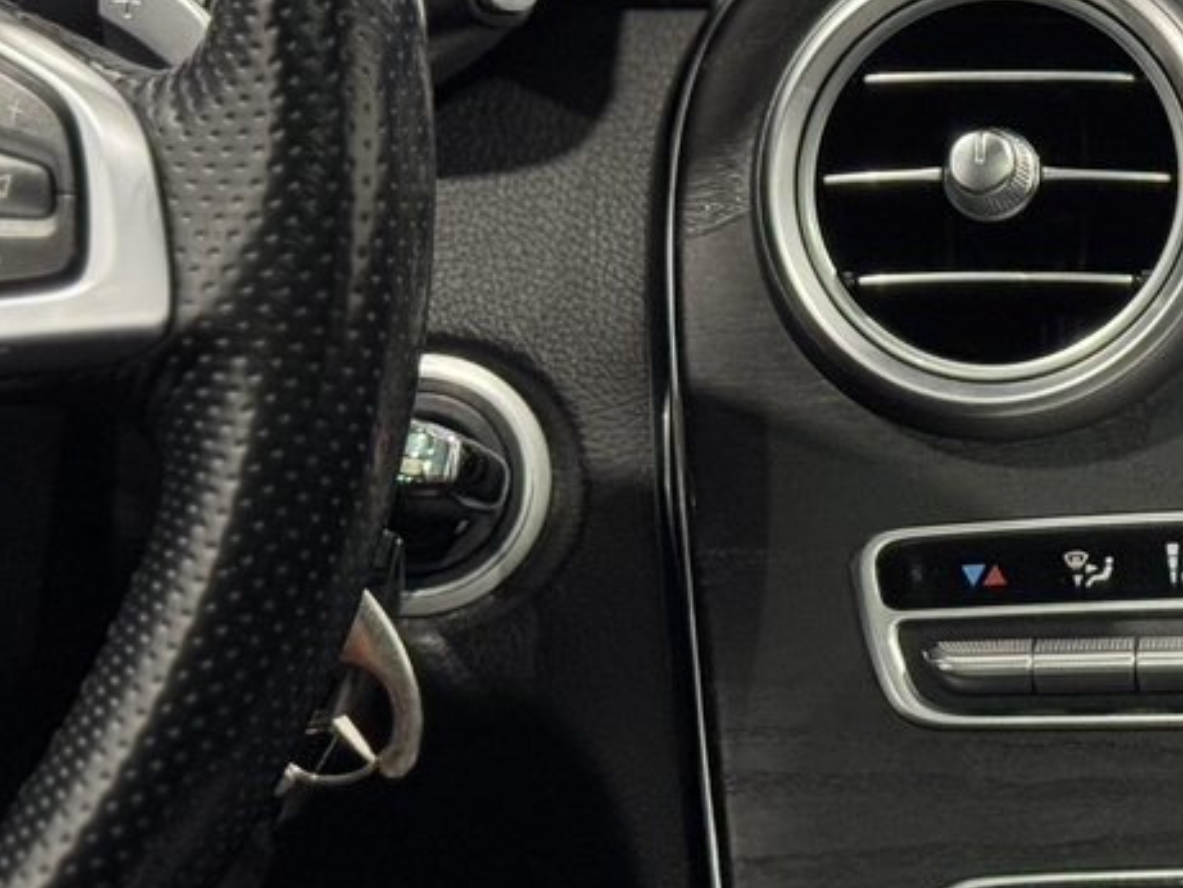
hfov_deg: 12.6
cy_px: -59
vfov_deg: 9.8
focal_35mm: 150
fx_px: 5128
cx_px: 1640
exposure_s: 1/55
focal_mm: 6.76
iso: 160
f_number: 1.78
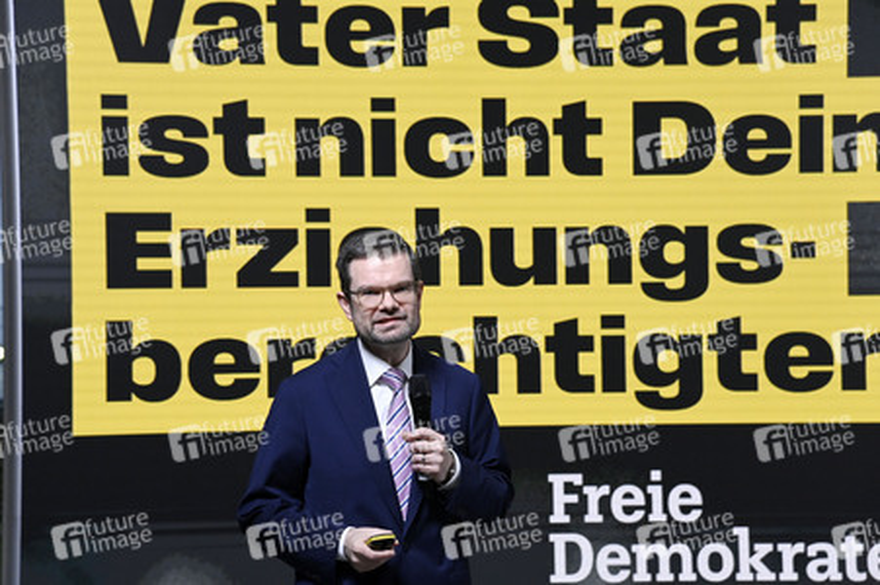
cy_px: 292
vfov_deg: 11.4
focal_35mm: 120
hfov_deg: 17.1
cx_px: 440
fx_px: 2931
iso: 4000
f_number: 6.3
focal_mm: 120
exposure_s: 1/400
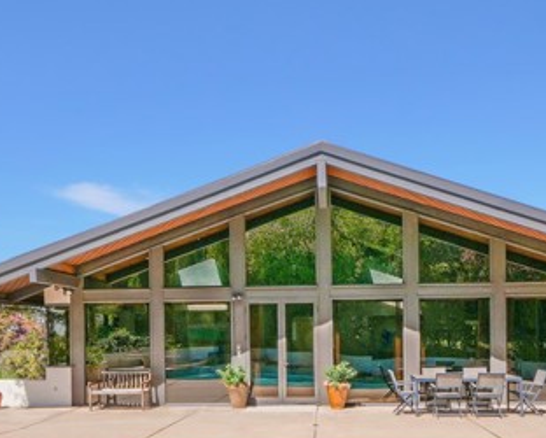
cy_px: 343
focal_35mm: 36
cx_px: 310
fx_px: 582
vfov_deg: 39.7
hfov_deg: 50.1
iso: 200
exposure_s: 1/125
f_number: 14
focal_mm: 9
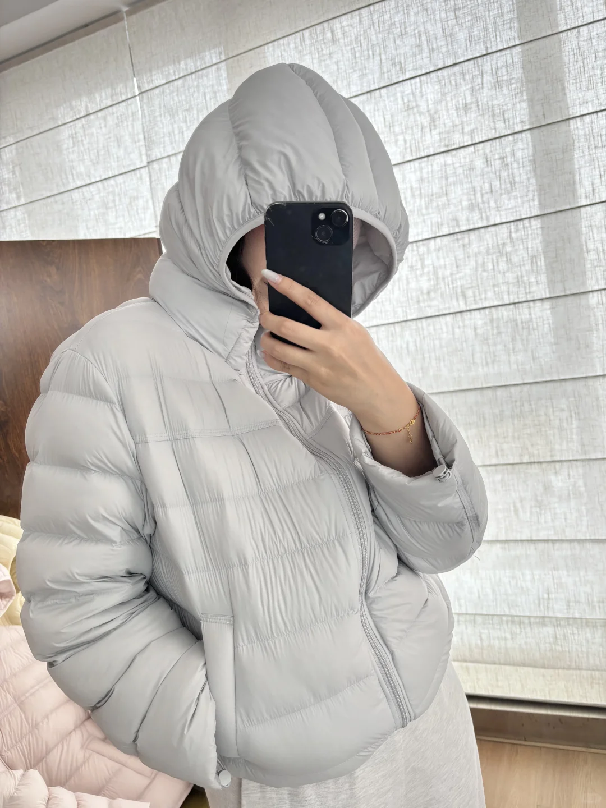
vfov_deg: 67.3
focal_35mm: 26
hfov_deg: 53.1
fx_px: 607
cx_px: 303
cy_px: 404
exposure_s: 1/121
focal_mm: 5.96
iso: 100
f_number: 1.6
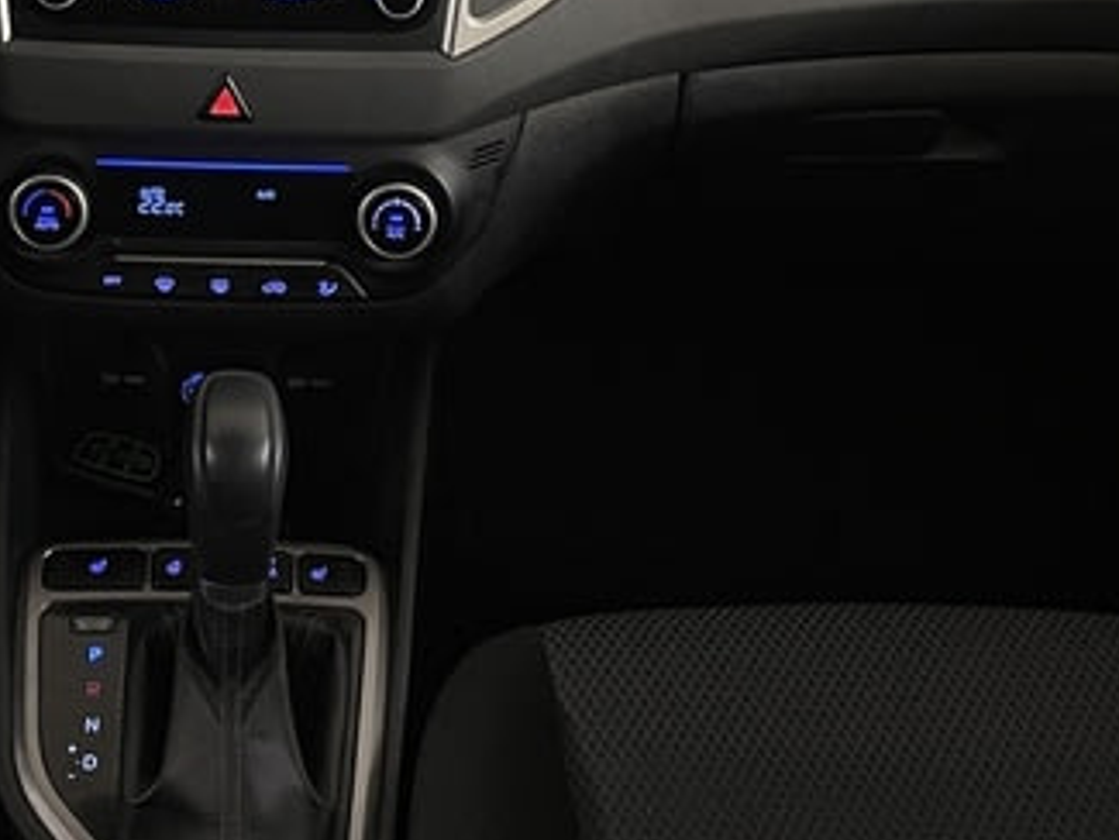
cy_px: -229
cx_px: 186
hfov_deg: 26.4
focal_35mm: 72
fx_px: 2328
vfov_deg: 19.0
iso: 100
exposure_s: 1/50
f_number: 1.6
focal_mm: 4.2
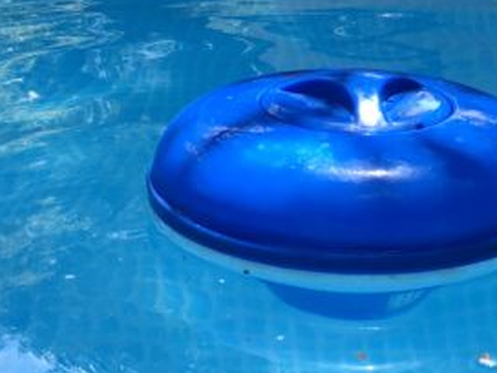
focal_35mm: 82
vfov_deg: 17.8
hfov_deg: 23.7
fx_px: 1177
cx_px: 344
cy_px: 53
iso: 25
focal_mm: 4.15
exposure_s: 1/478
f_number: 2.2
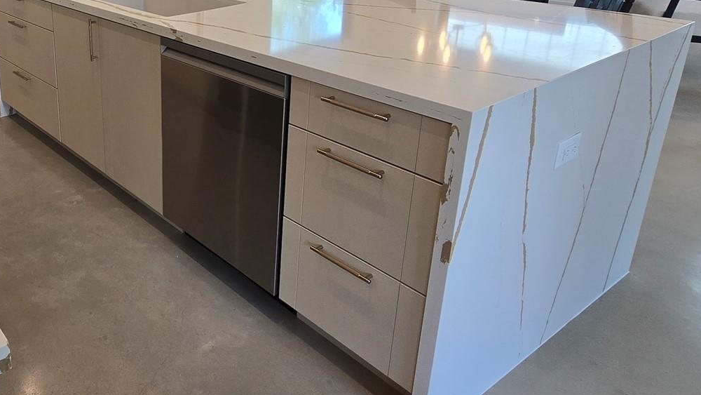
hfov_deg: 58.7
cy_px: 89
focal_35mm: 29
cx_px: 102
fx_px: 539
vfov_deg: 38.9
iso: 64
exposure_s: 1/120
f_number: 2.2
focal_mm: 2.2
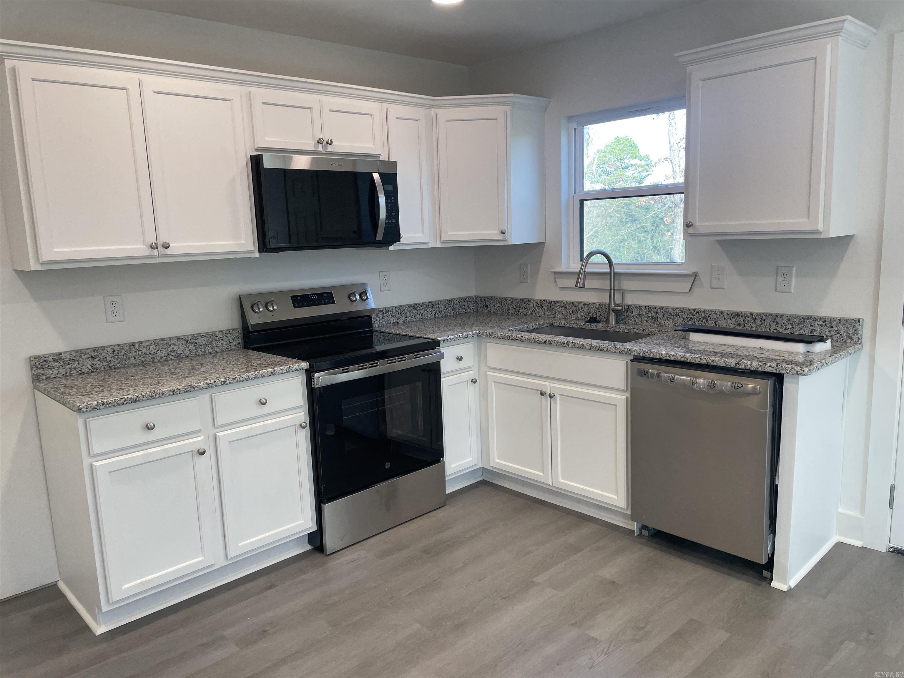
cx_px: 452
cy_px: 339
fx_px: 679
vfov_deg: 53.1
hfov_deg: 67.3
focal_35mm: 26
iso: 50
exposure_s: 1/120
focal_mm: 4.2
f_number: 1.6
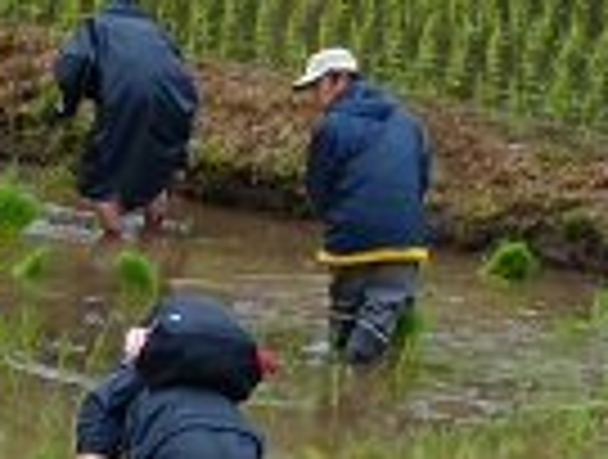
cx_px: -284
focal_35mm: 312
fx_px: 5495
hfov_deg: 6.3
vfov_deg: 4.8
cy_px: 621
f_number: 4
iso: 100
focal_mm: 11.9
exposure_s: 1/125
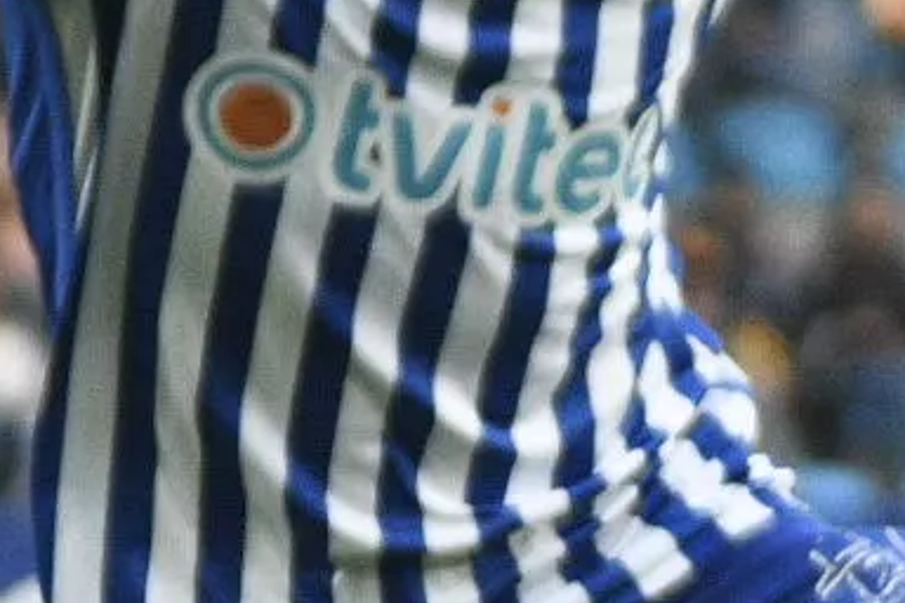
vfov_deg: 0.9
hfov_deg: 1.4
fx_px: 36800
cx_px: 2406
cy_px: 928
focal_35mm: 1464
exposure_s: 1/640
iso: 2500
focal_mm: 135
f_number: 5.6
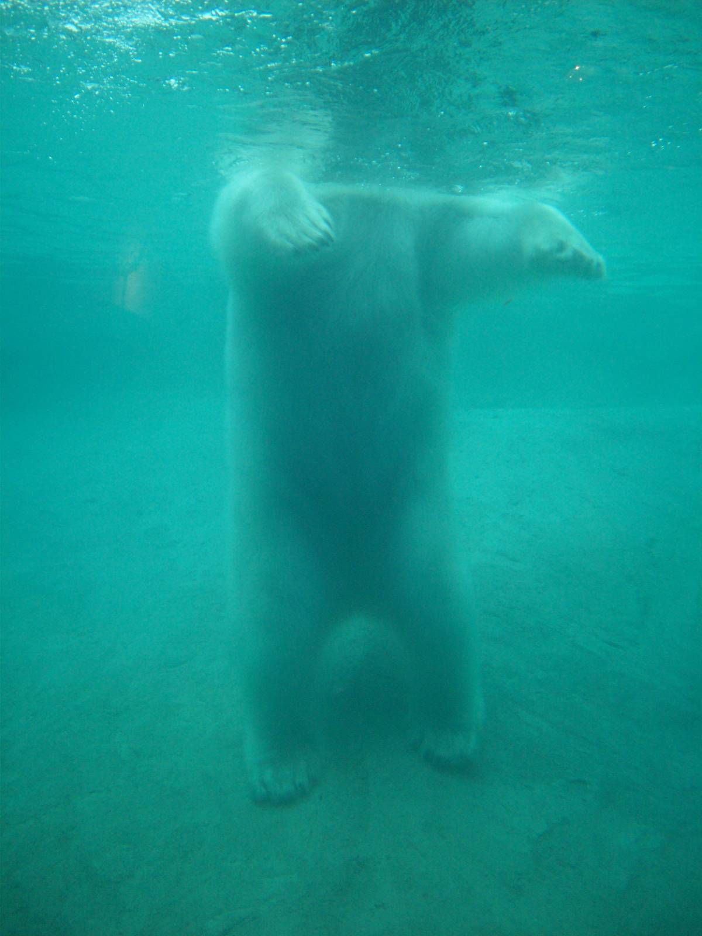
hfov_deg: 38.7
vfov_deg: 50.1
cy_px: 468
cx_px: 351
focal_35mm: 37
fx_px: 1000
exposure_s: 1/411
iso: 80
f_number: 2.8
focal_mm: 6.2
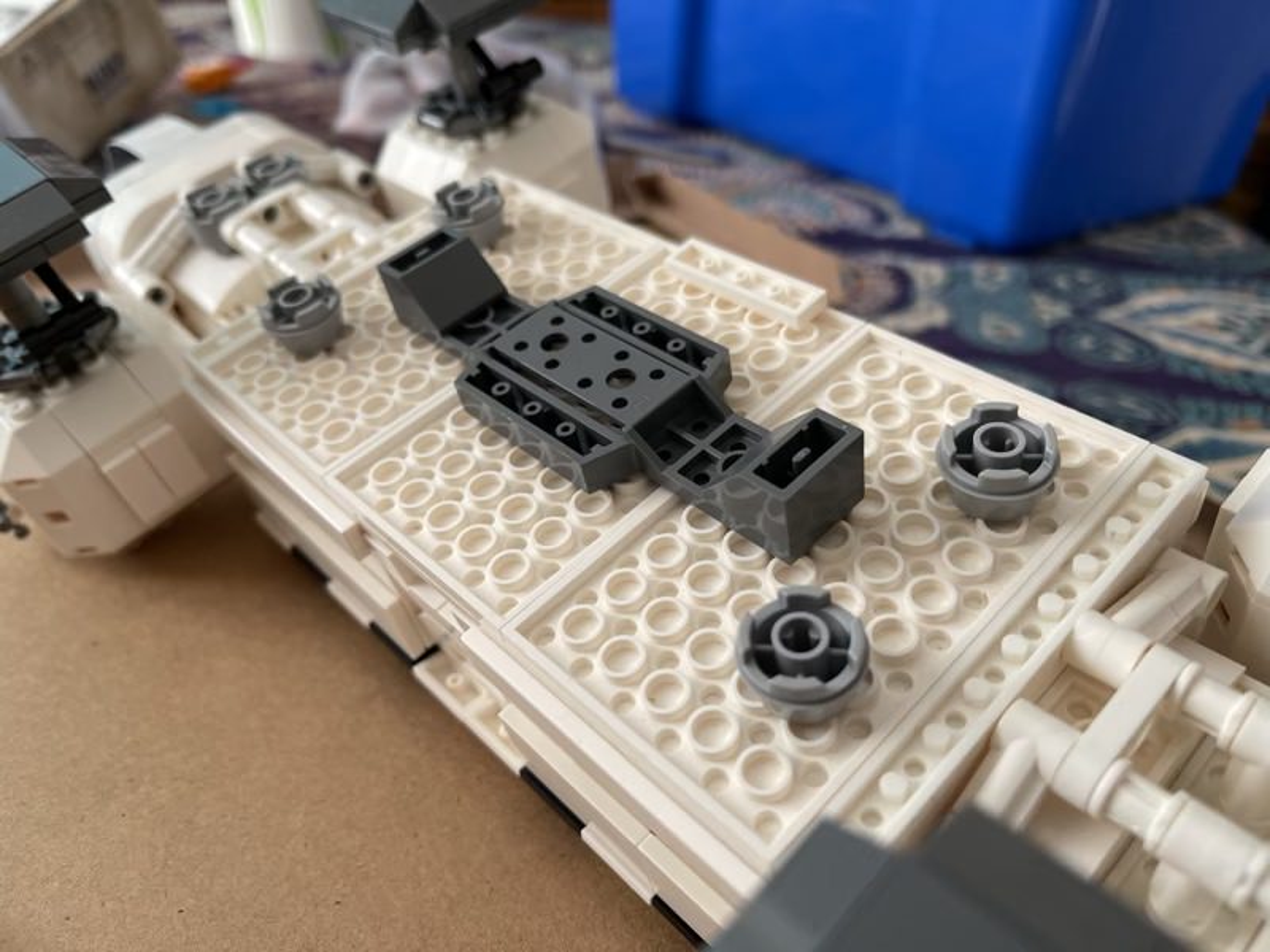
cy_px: 476
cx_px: 635
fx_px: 954
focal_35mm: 26
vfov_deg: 53.1
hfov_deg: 67.3
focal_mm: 5.1
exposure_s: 1/104
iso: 125
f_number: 1.6
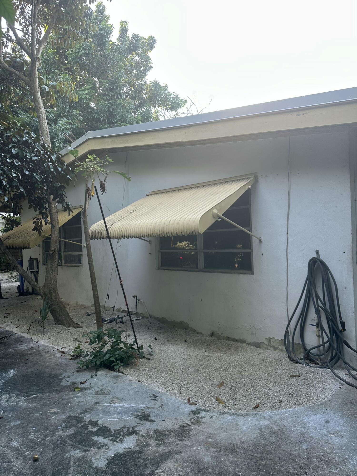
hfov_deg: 56.8
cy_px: 238
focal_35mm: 24
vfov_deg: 71.6
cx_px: 178
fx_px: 330
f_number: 1.78
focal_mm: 6.86
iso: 64
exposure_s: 1/121
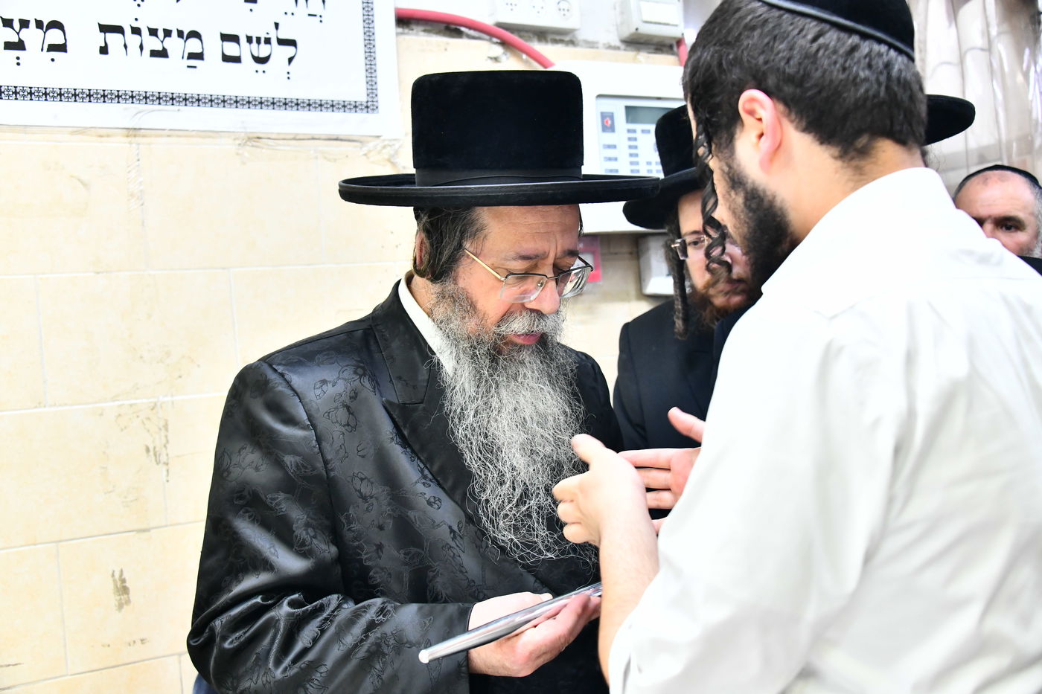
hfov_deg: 44.5
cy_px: 347
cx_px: 521
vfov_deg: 30.5
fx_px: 1273
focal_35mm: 44
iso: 2500
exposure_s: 1/100
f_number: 5
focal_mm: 44
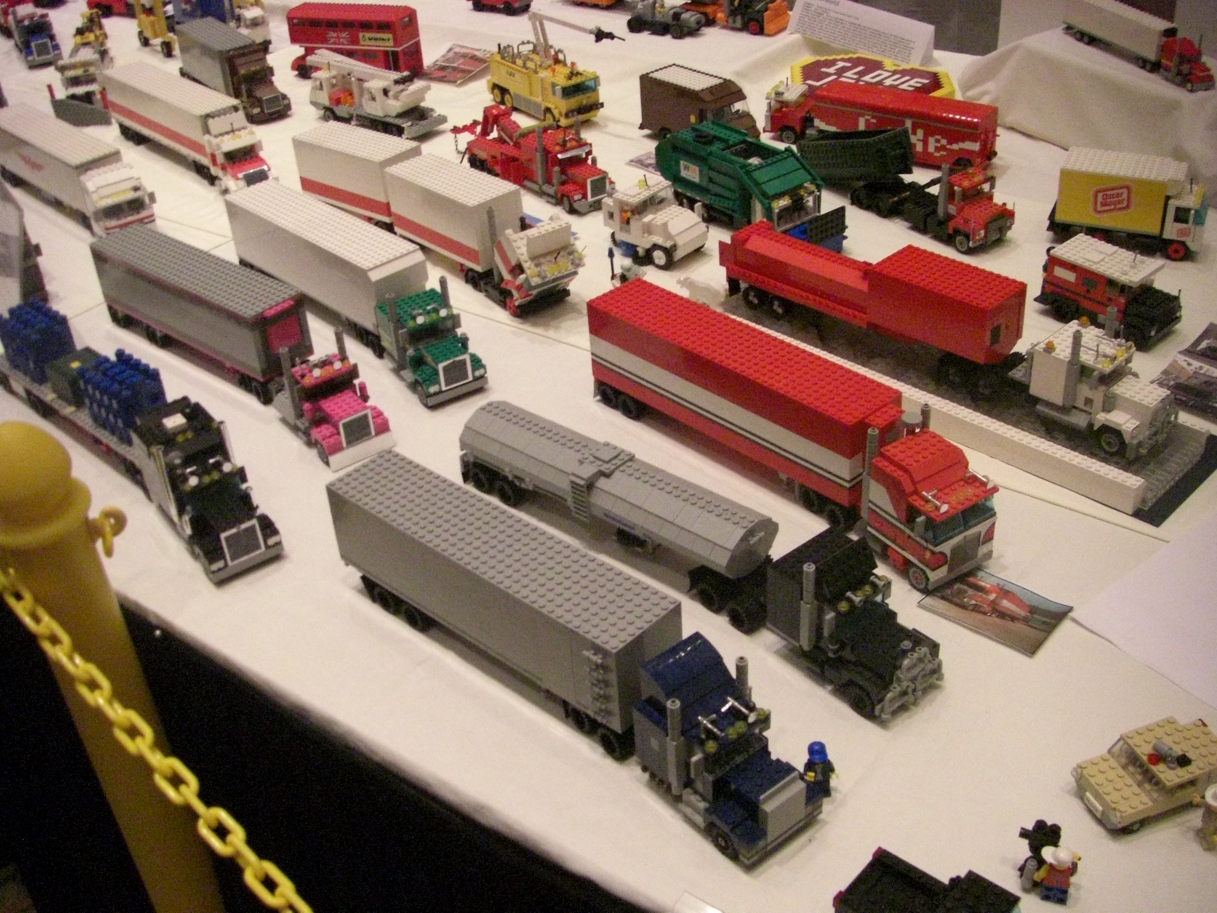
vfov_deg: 37.7
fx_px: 1336
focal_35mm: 38
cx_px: 608
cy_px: 456
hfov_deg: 49.0
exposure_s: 1/100
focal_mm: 6.3
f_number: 3.4
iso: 800
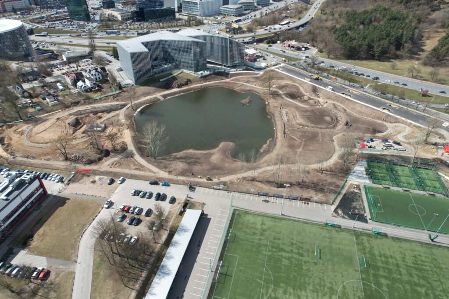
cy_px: 150
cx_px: 224
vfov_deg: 57.2
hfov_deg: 78.6
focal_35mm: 22
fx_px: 274
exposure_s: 1/1250
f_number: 2.8
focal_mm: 8.38
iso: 100
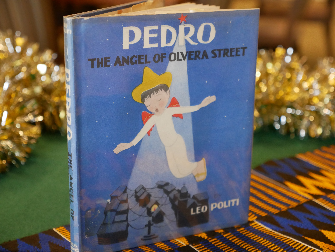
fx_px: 620
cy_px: 126
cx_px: 168
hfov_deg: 30.3
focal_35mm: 64
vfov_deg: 22.9
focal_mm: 32
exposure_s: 1/125
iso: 2500
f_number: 2.8
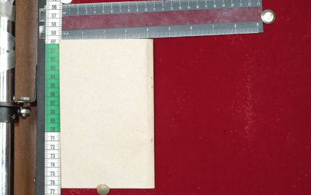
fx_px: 776
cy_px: 95
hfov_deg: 22.7
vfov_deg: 14.3
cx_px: 155
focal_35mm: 92
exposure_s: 1/20
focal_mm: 59
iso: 160
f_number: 13
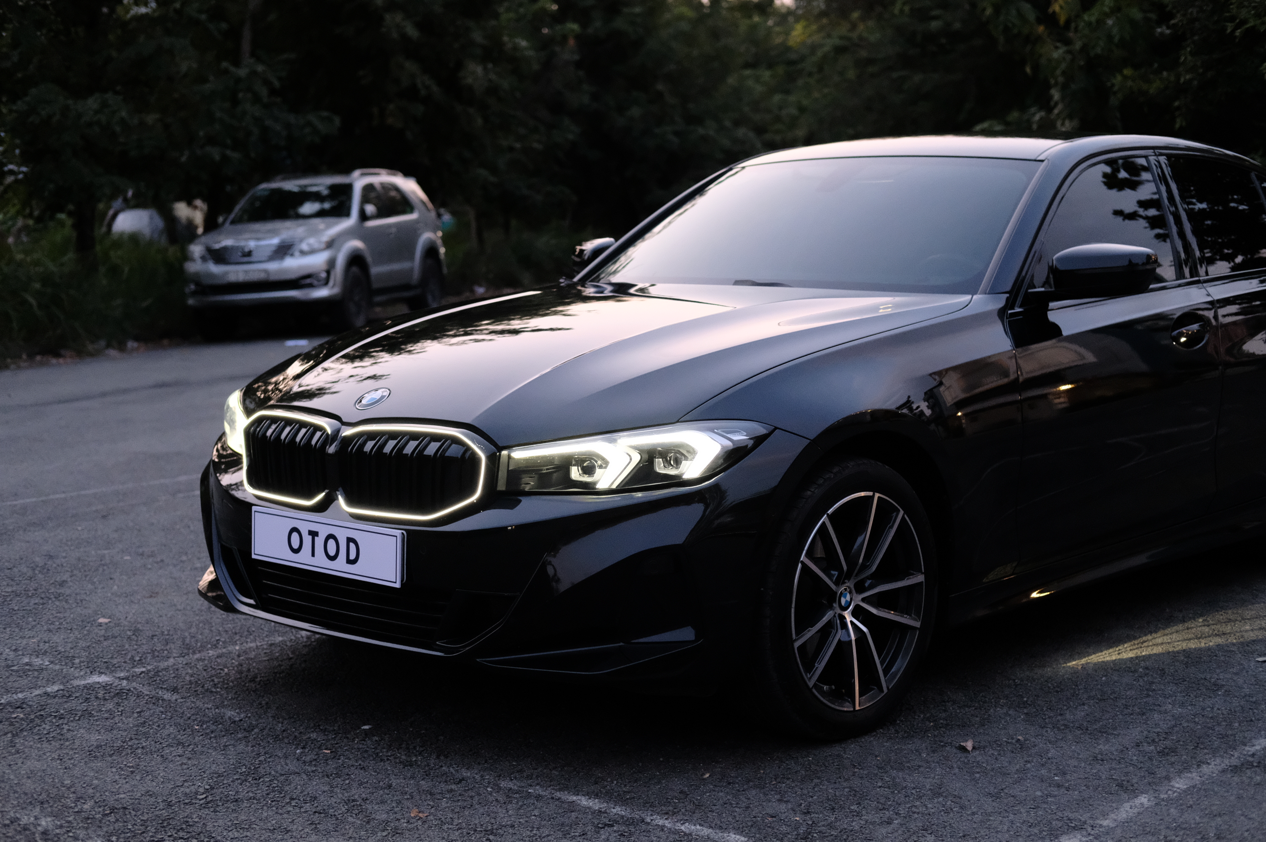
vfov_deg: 25.5
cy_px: 421
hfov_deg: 37.5
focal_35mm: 53
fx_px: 1862
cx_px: 633
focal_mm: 35
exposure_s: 1/180
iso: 4000
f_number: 2.5
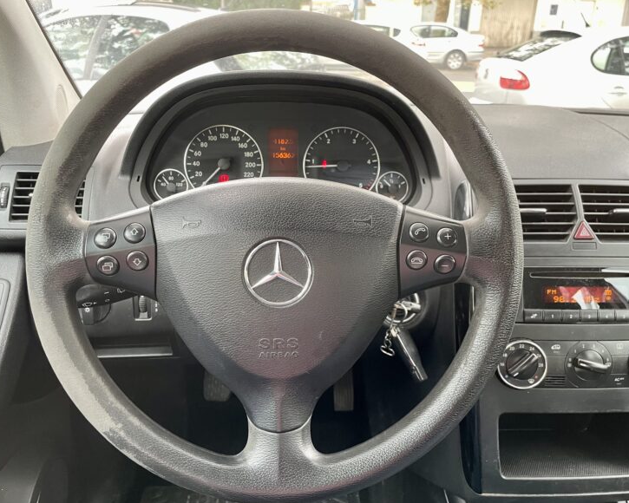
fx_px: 521
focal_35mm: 28
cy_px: 259
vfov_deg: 51.5
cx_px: 312
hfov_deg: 62.2
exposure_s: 1/60
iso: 250
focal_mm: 4.2
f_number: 1.6
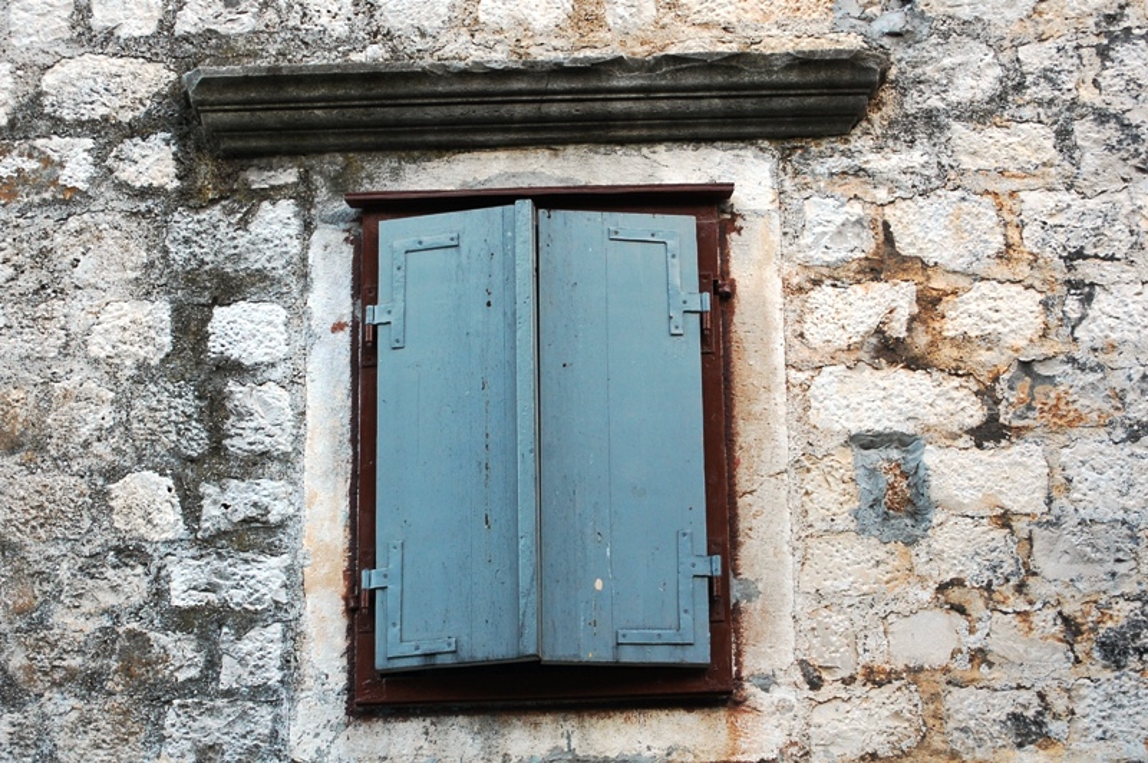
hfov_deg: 24.6
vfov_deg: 16.5
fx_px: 2629
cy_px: 382
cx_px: 574
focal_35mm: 82
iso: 500
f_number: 7.1
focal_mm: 55
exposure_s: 1/30
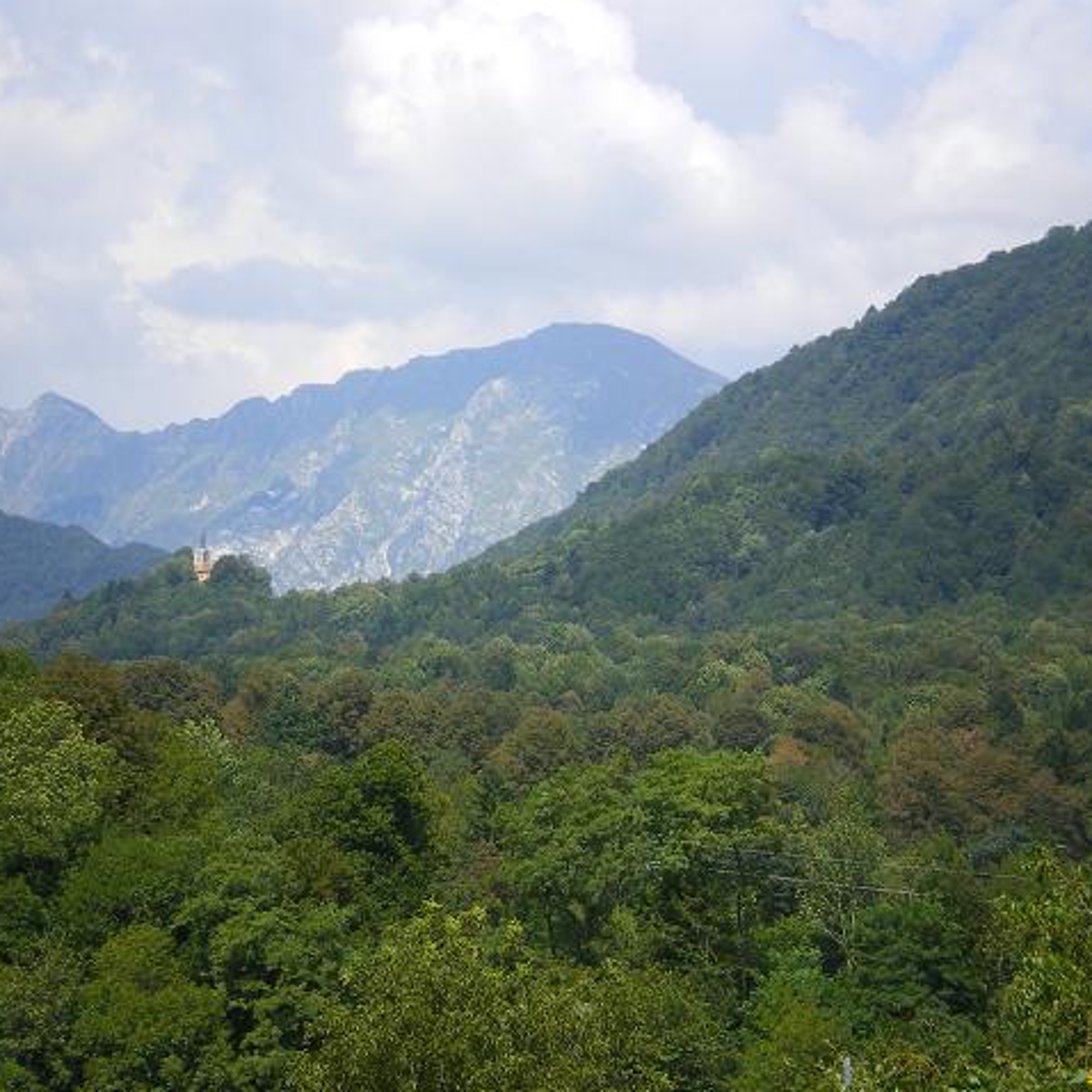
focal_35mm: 135
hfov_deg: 12.9
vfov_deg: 12.9
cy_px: 546
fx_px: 4818
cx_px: 500
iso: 64
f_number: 8.5
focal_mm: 18.9
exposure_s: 1/80
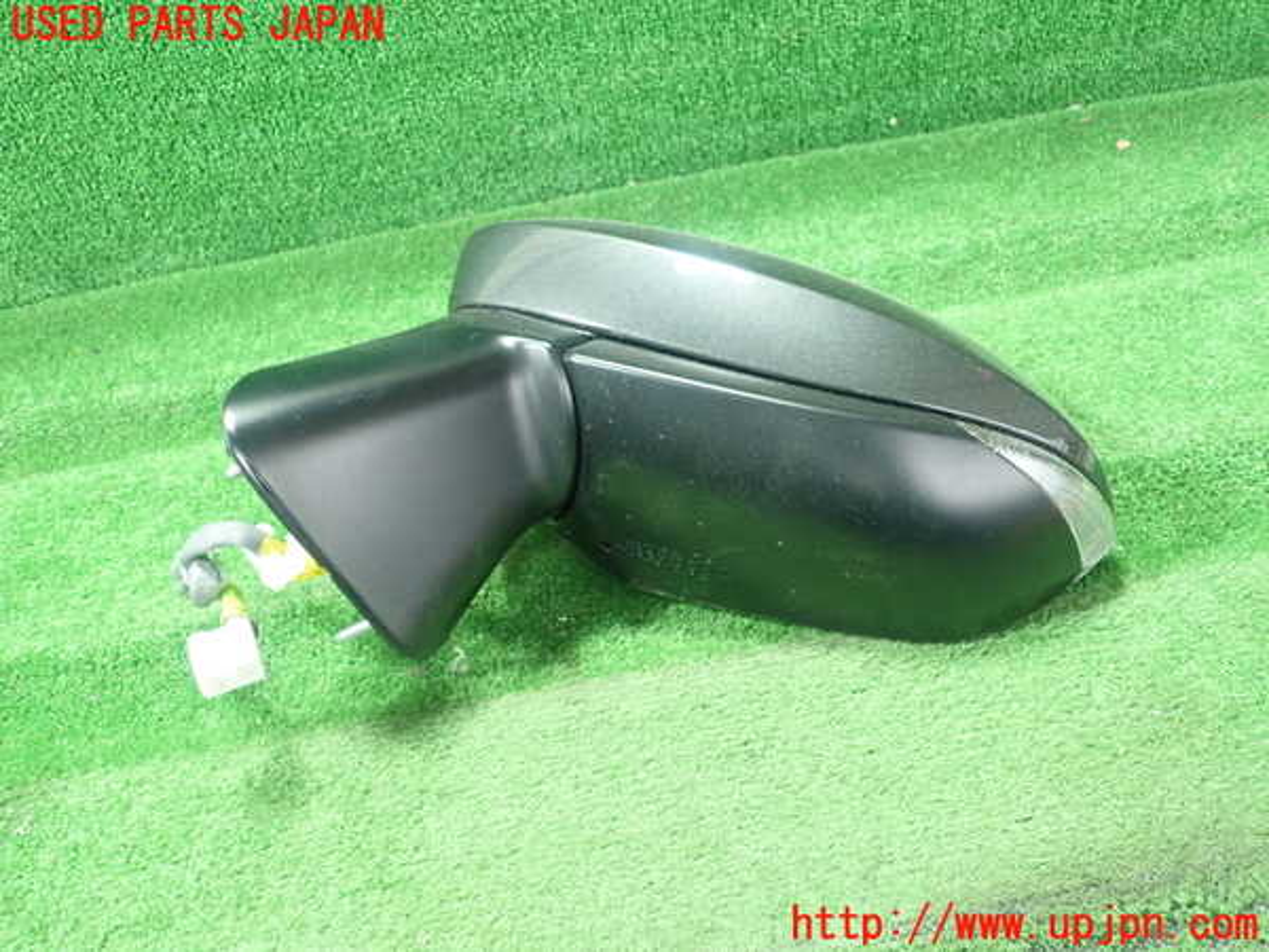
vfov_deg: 46.8
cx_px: 634
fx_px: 1100
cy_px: 476
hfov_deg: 60.0
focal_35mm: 30
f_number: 2.3
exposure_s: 1/80
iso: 800
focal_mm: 5.5
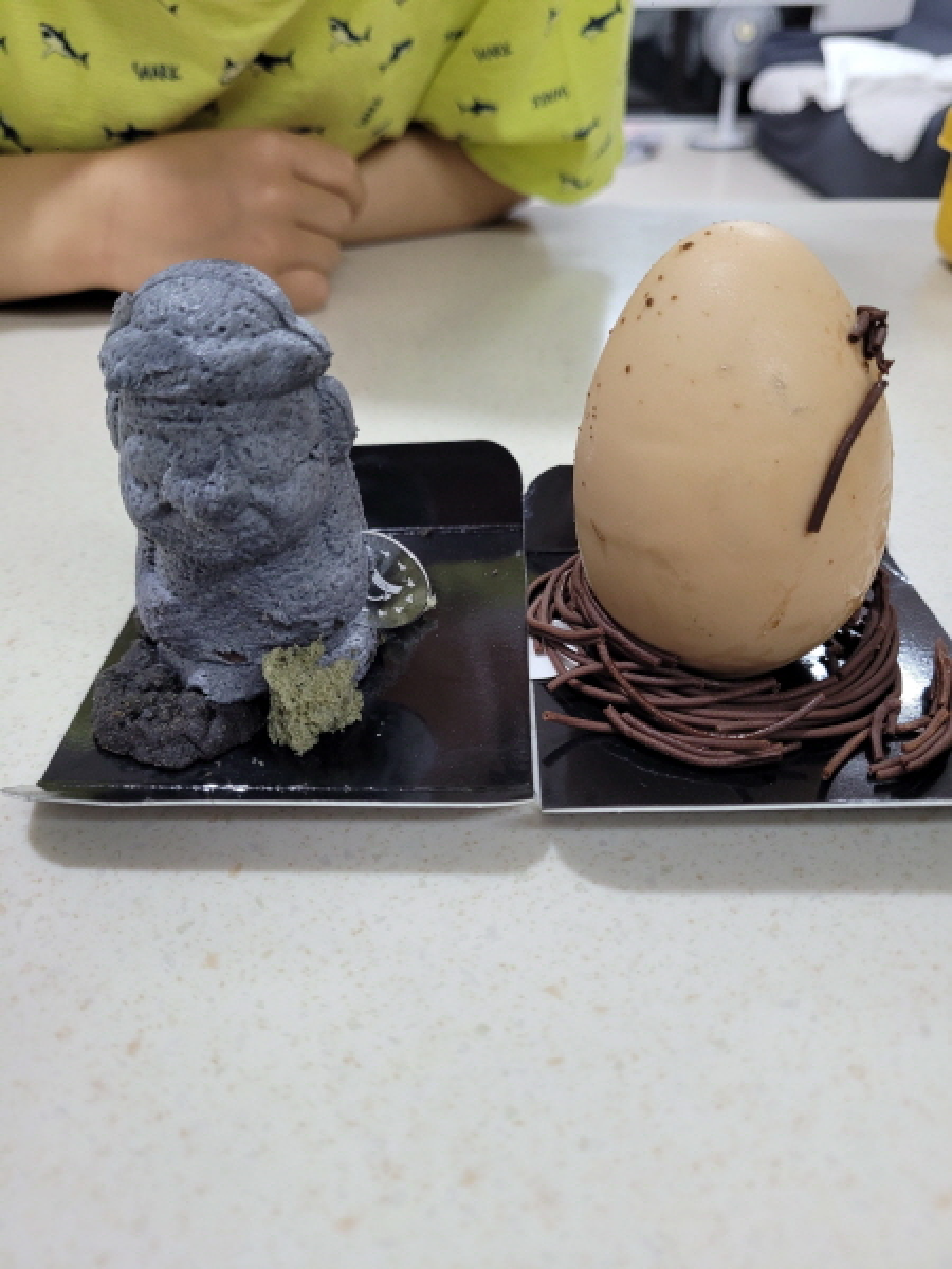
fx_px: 953
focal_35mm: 26
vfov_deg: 67.3
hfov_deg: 53.1
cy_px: 634
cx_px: 476
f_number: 1.8
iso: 200
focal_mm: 5.4
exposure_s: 1/120
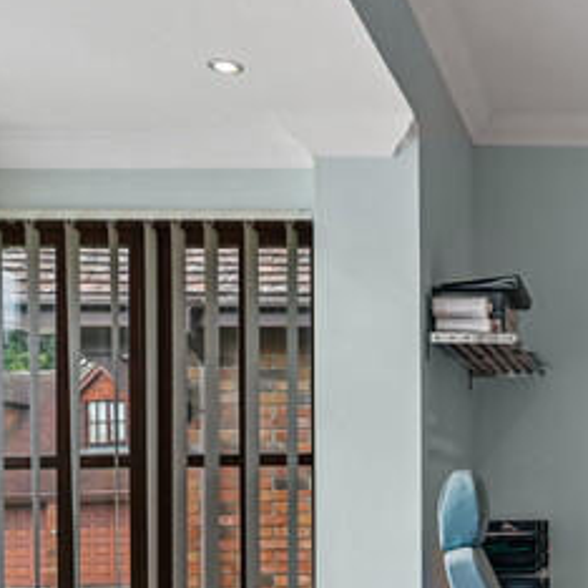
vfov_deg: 31.6
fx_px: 999
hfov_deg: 28.7
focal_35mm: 52
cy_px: 501
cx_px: 694
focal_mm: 14
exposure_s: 1/2.5
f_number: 8
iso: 400
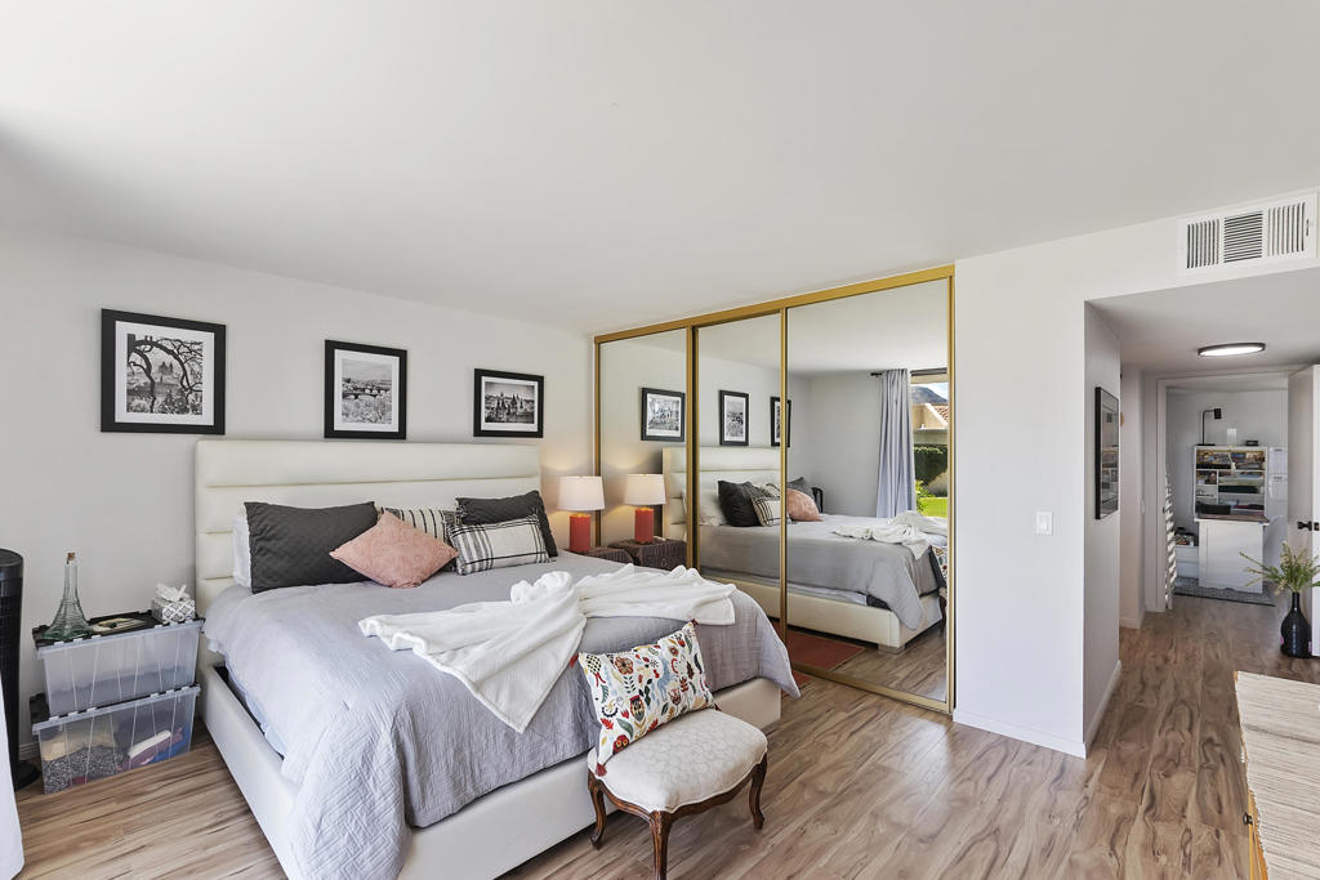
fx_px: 550
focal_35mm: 15
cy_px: 440
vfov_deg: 77.3
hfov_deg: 100.4
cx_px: 660
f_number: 10
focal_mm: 10
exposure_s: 1/30
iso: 400
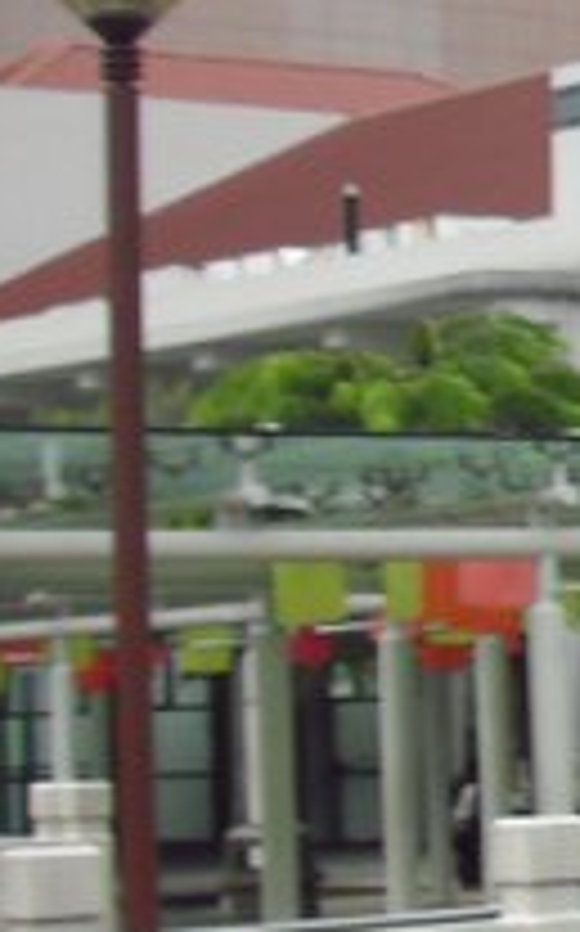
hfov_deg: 7.4
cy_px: 369
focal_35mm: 156
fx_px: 3954
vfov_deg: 13.4
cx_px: 1753
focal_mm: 6.2
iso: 100
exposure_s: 1/80
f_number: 8
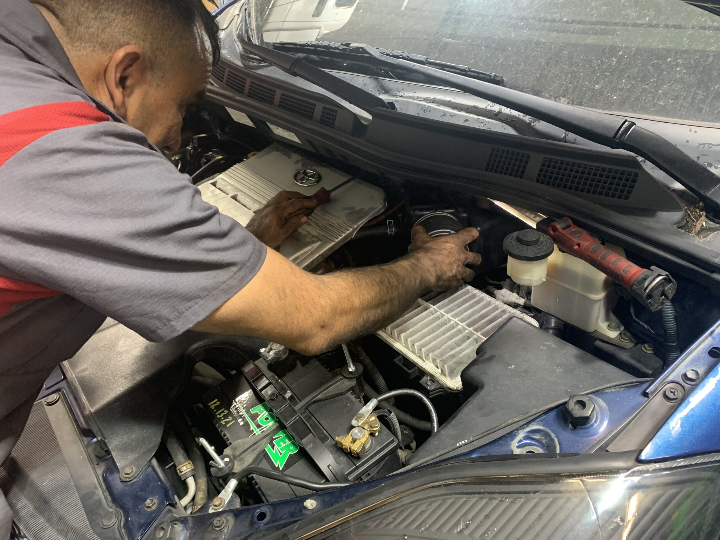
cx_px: 360
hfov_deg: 67.3
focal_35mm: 26
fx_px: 541
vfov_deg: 53.1
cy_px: 270
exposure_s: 1/60
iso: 200
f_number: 1.8
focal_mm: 4.25
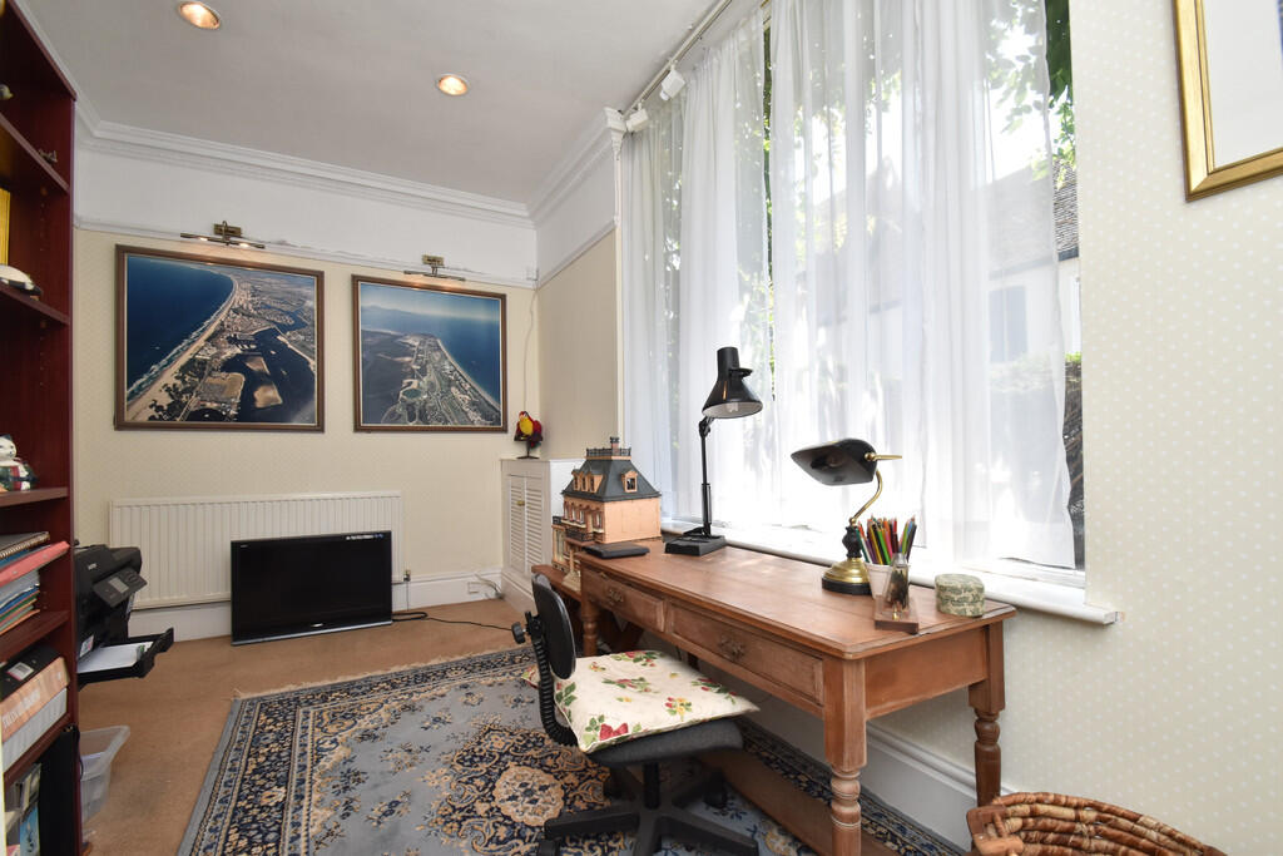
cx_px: 642
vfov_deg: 77.3
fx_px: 535
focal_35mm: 15
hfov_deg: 100.4
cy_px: 428
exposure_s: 1/100
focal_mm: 10
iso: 400
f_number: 9
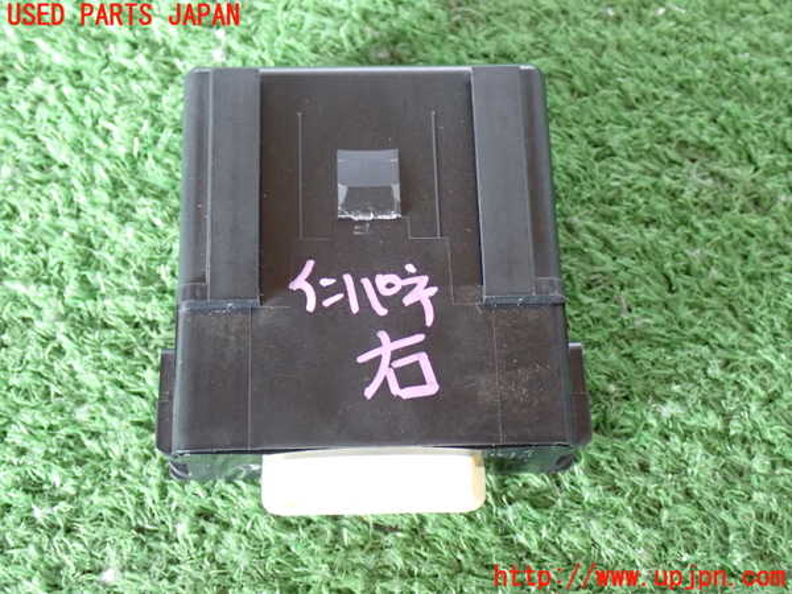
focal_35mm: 54
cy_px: 297
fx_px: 1235
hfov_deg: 35.5
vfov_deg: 27.0
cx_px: 396
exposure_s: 1/25
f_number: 3.3
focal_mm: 9.65
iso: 800
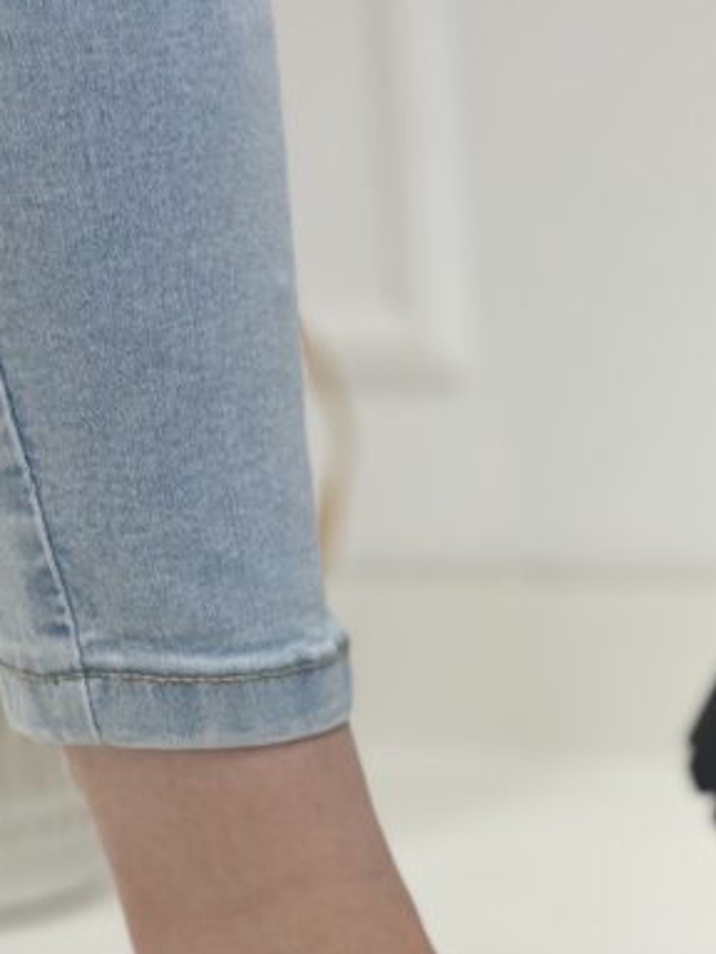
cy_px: 984
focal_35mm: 100
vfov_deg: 19.0
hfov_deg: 14.6
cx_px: 709
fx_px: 2758
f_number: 1.78
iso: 160
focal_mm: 6.86
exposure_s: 1/100
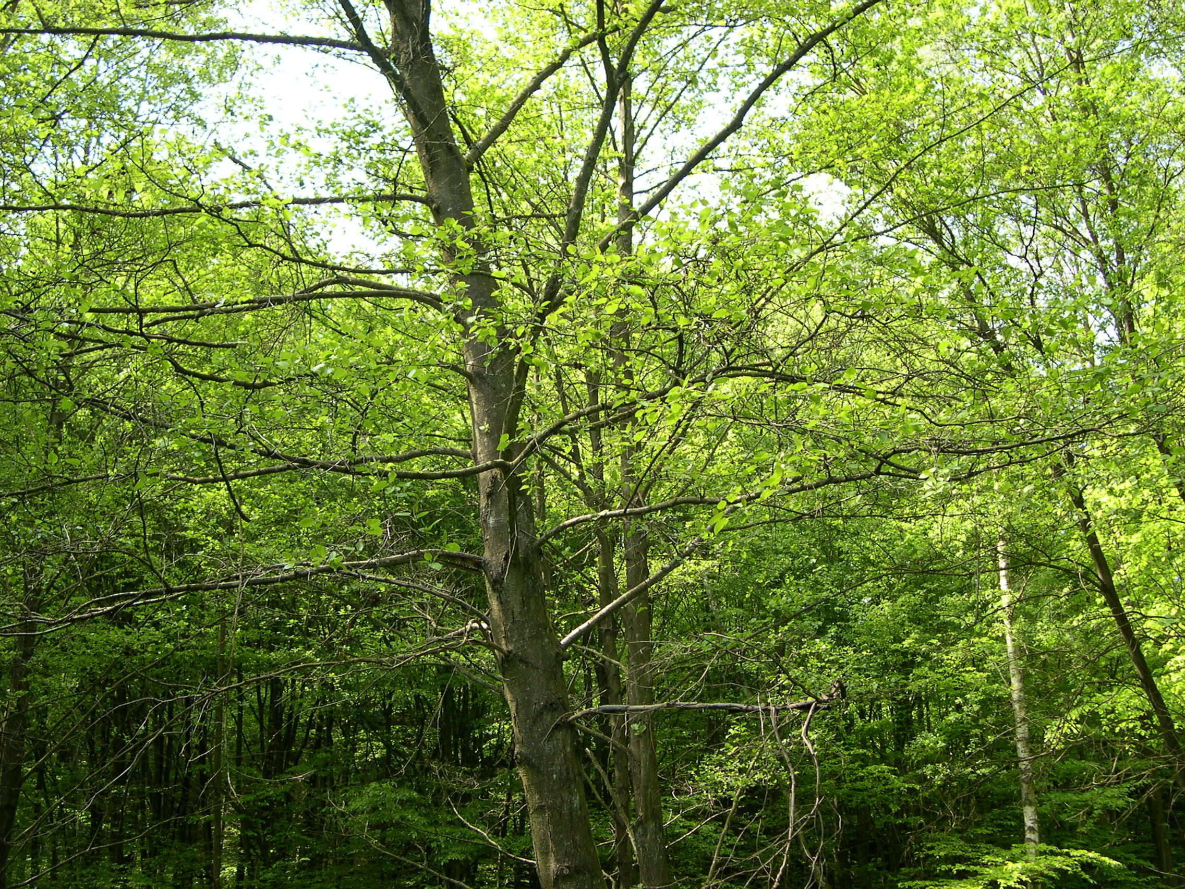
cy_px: 444
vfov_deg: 37.7
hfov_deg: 49.0
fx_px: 1301
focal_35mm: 38
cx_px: 592
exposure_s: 1/165
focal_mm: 8
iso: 100
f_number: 2.8
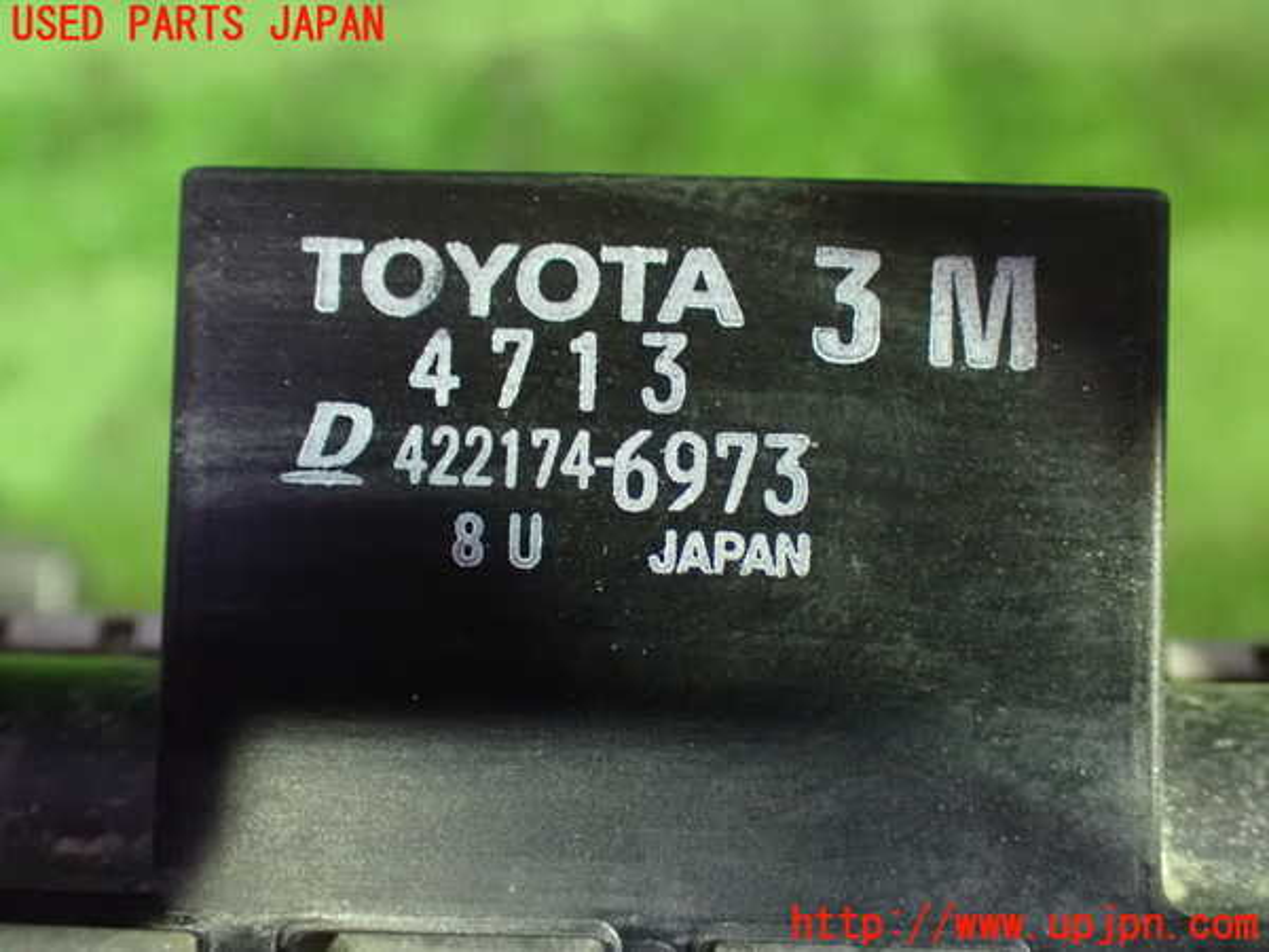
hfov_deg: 42.9
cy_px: 476
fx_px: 1613
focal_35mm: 44
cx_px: 634
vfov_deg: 32.9
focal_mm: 7.84
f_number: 2.9
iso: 1600
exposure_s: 1/20
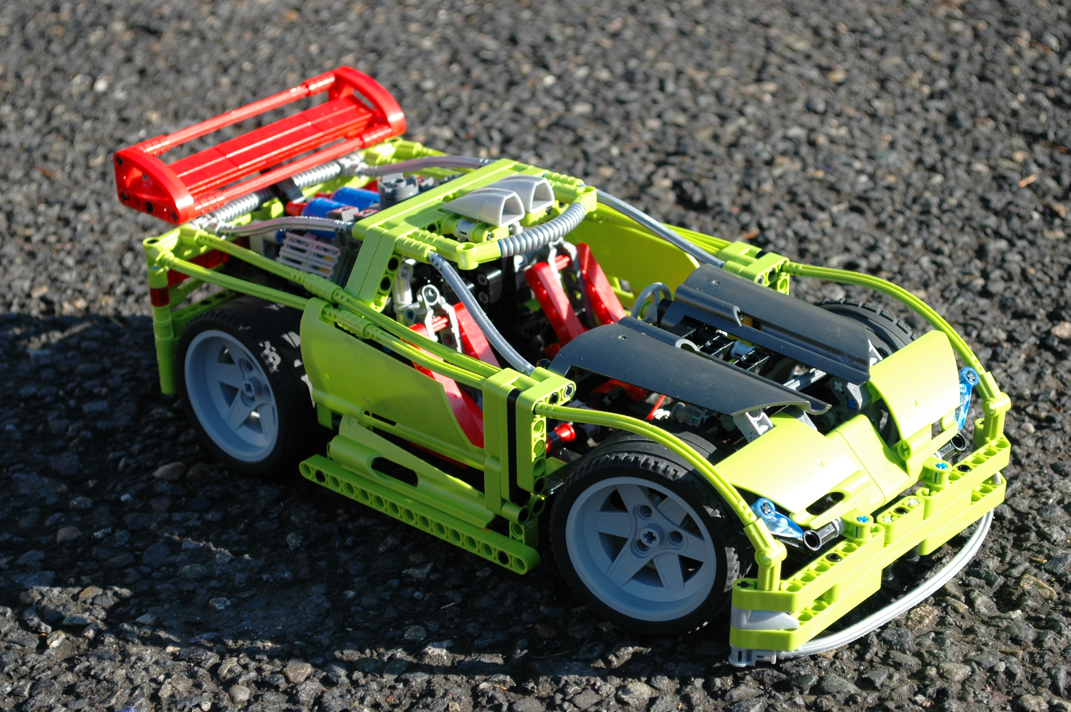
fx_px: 2452
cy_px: 356
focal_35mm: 82
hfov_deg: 24.6
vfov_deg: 16.5
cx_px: 536
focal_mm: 55
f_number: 8
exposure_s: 1/250
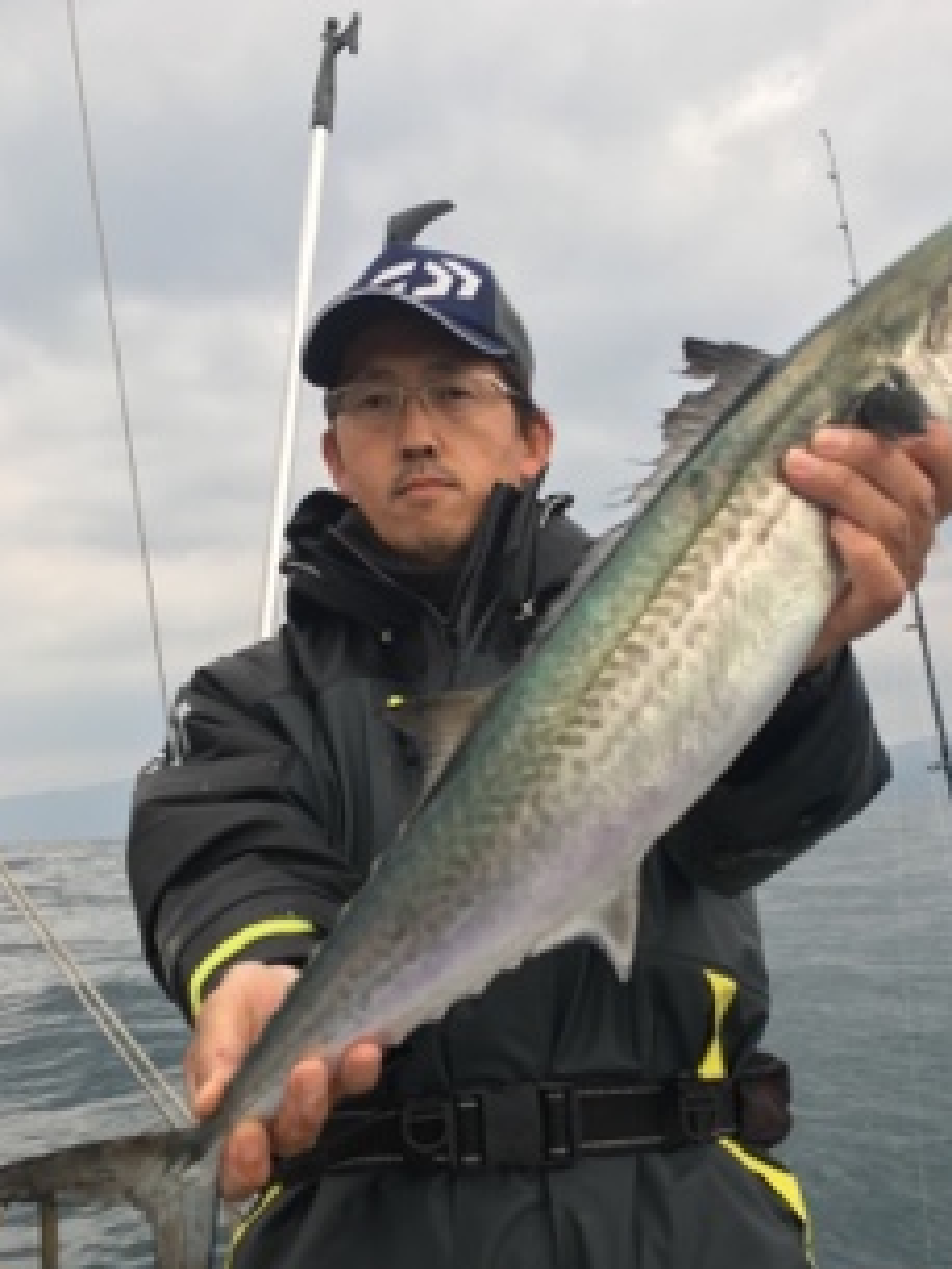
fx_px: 1392
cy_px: 799
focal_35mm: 38
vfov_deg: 48.5
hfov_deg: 37.5
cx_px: 590
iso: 40
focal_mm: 4.15
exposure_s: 1/120
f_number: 2.2
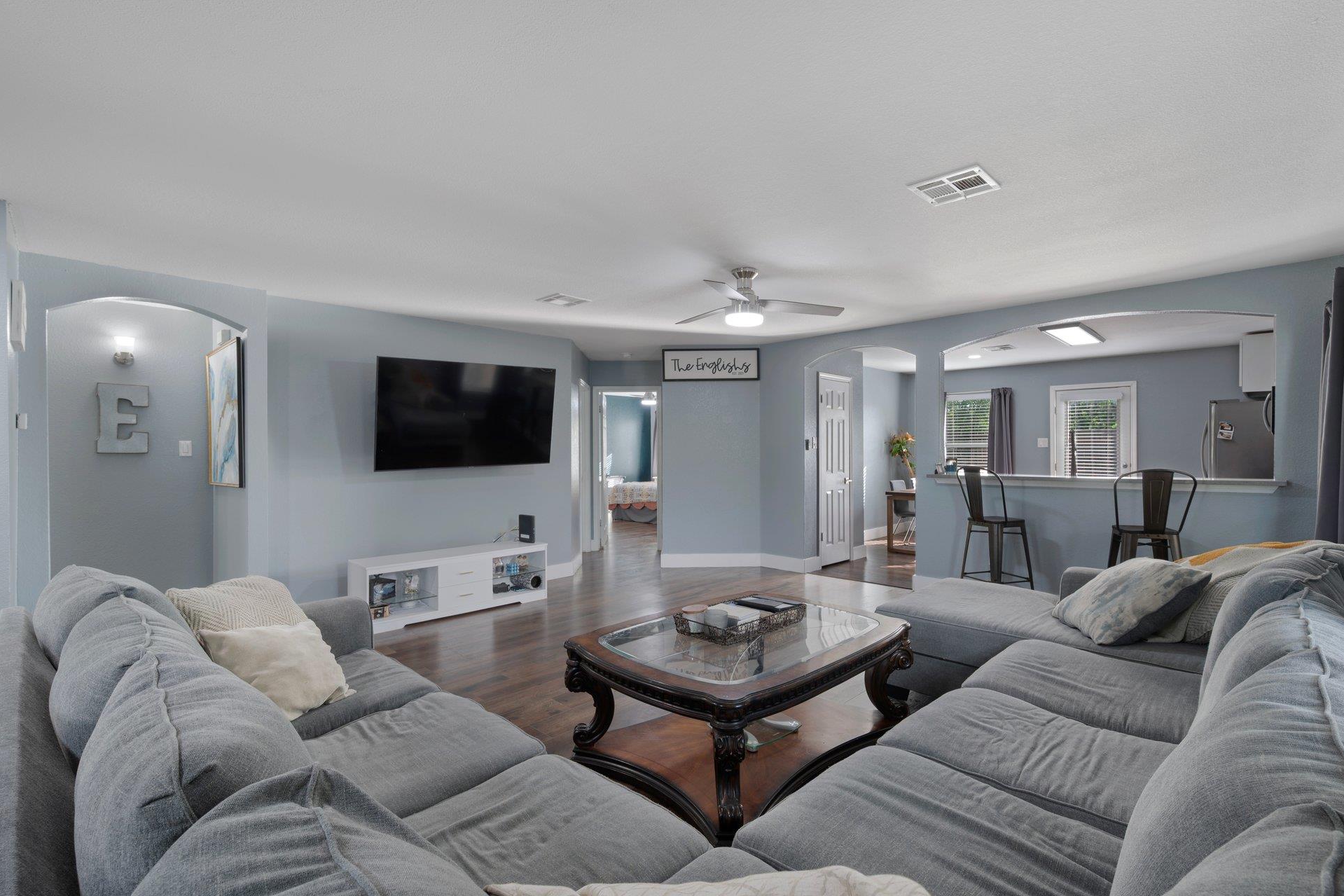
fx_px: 617
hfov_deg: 94.9
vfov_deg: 71.9
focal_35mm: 17
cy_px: 454
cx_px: 682
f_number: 8
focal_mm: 15.5
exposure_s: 2.5
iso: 100
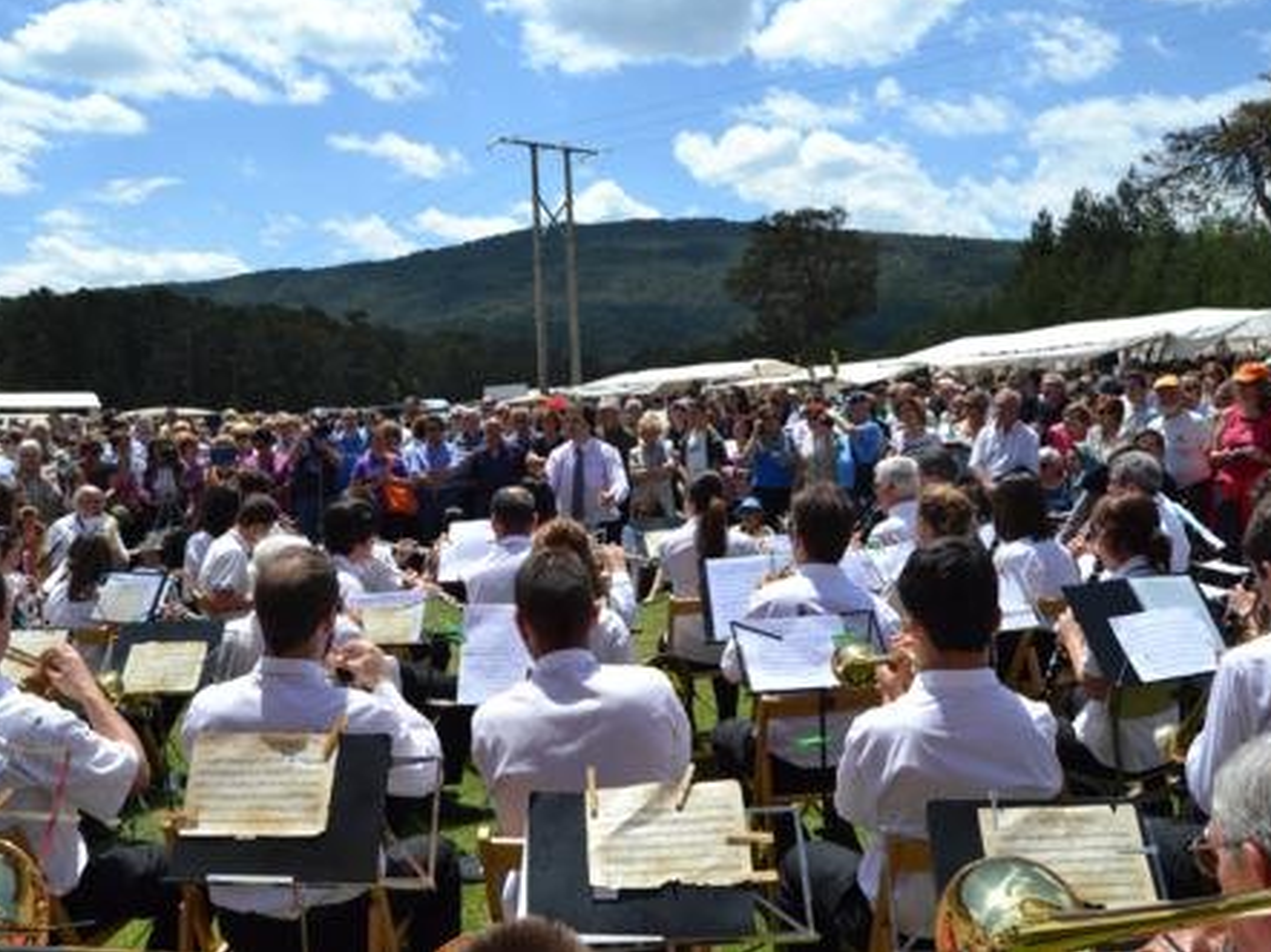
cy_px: 467
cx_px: 574
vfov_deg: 44.7
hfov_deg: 57.4
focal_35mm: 32
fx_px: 1158
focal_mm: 19
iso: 100
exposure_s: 1/250
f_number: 8
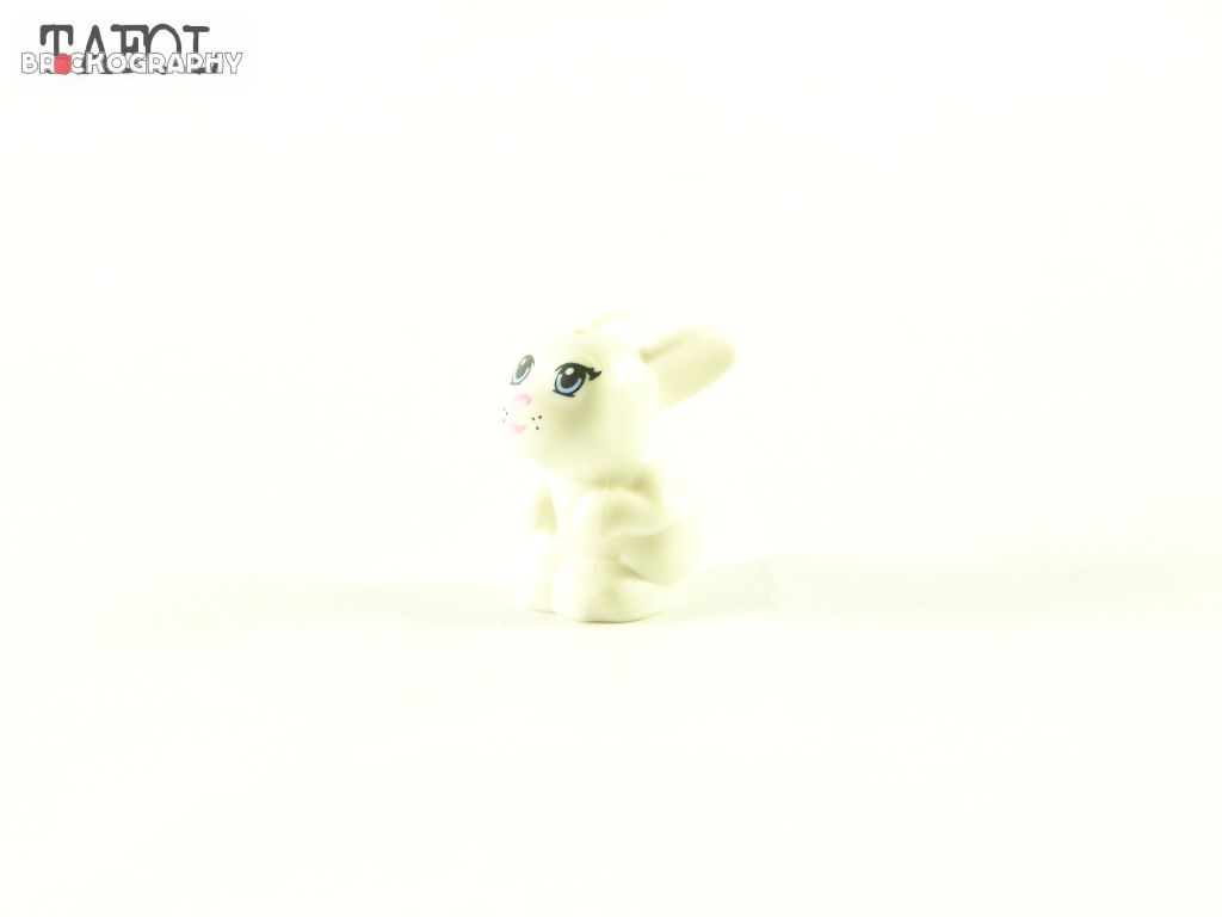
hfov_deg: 16.8
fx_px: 4130
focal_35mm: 117
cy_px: 458
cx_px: 611
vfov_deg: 12.7
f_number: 3.6
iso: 400
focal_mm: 19.4
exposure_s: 1/60
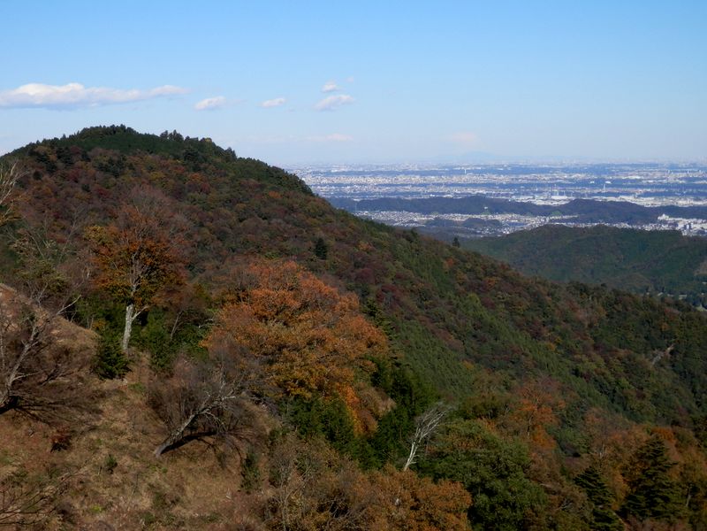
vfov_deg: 24.4
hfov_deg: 32.2
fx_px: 1225
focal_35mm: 60
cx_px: 354
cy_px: 266
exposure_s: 1/125
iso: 80
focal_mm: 10.8
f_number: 12
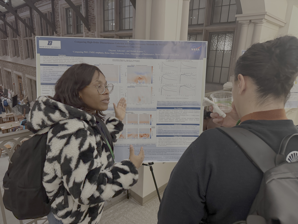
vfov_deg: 56.8
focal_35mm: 24
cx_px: 149
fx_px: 207
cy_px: 112
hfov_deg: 71.6
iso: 500
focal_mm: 6.76
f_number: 1.78
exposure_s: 1/60
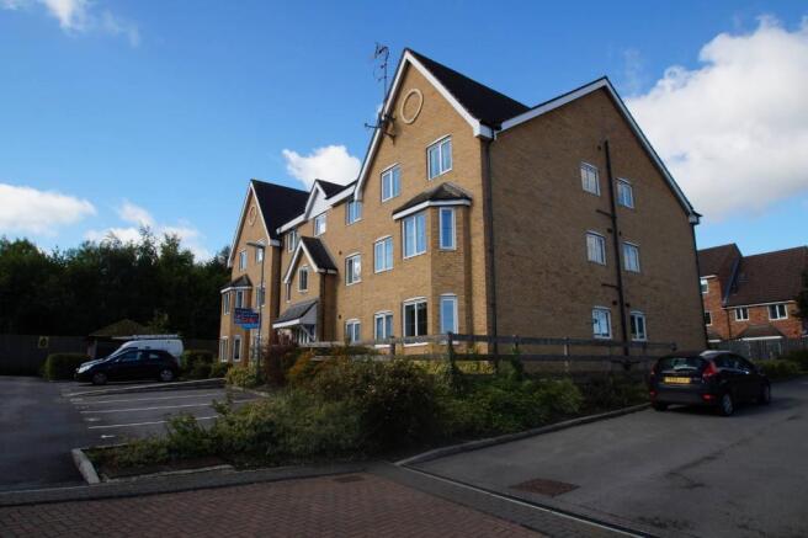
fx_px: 505
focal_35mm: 22
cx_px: 404
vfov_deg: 56.1
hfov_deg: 77.3
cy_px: 269
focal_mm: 15
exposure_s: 1/80
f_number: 10
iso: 100
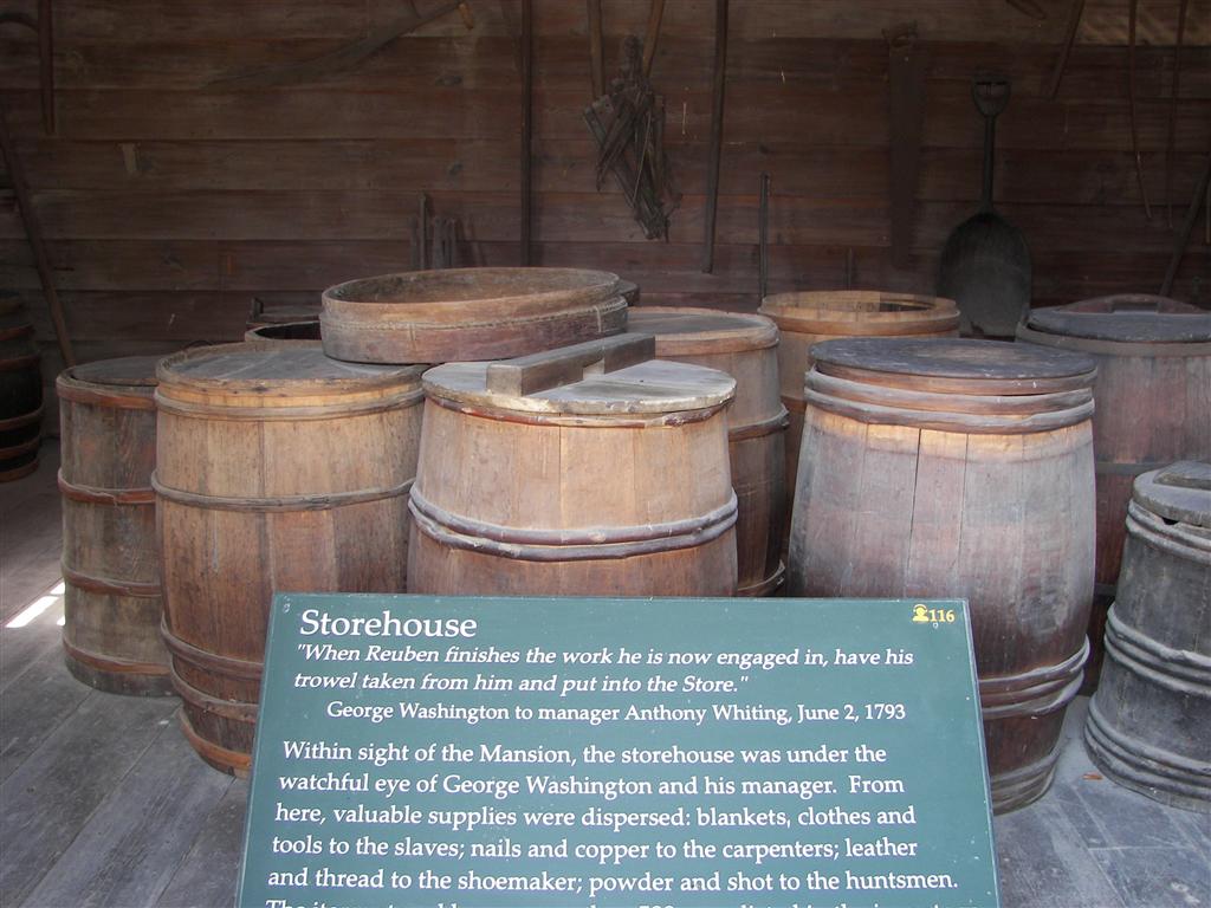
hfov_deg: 51.4
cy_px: 454
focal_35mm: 36
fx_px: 1259
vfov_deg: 39.7
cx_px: 606
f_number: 2.8
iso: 64
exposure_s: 1/30
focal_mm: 6
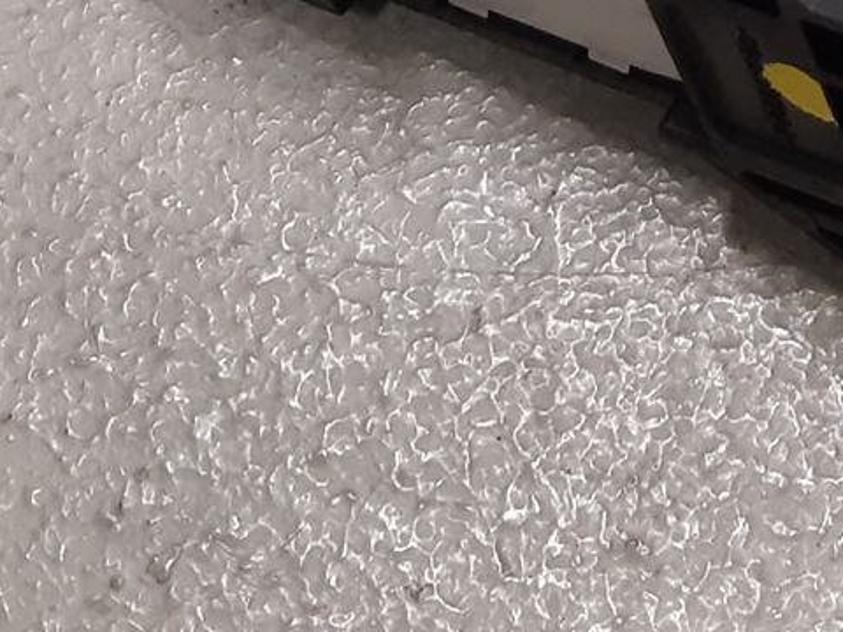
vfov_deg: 12.5
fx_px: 2703
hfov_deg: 16.0
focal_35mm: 111
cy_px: -407
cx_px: 1317
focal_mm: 3.93
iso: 125
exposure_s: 1/50
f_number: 1.7
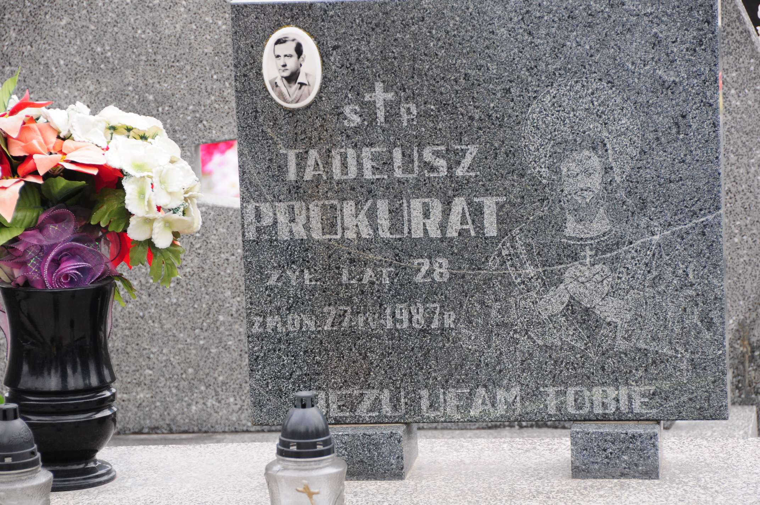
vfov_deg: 7.6
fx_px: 3795
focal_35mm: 180
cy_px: 252
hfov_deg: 11.4
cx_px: 380
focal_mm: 120
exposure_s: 1/320
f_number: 7.1
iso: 640
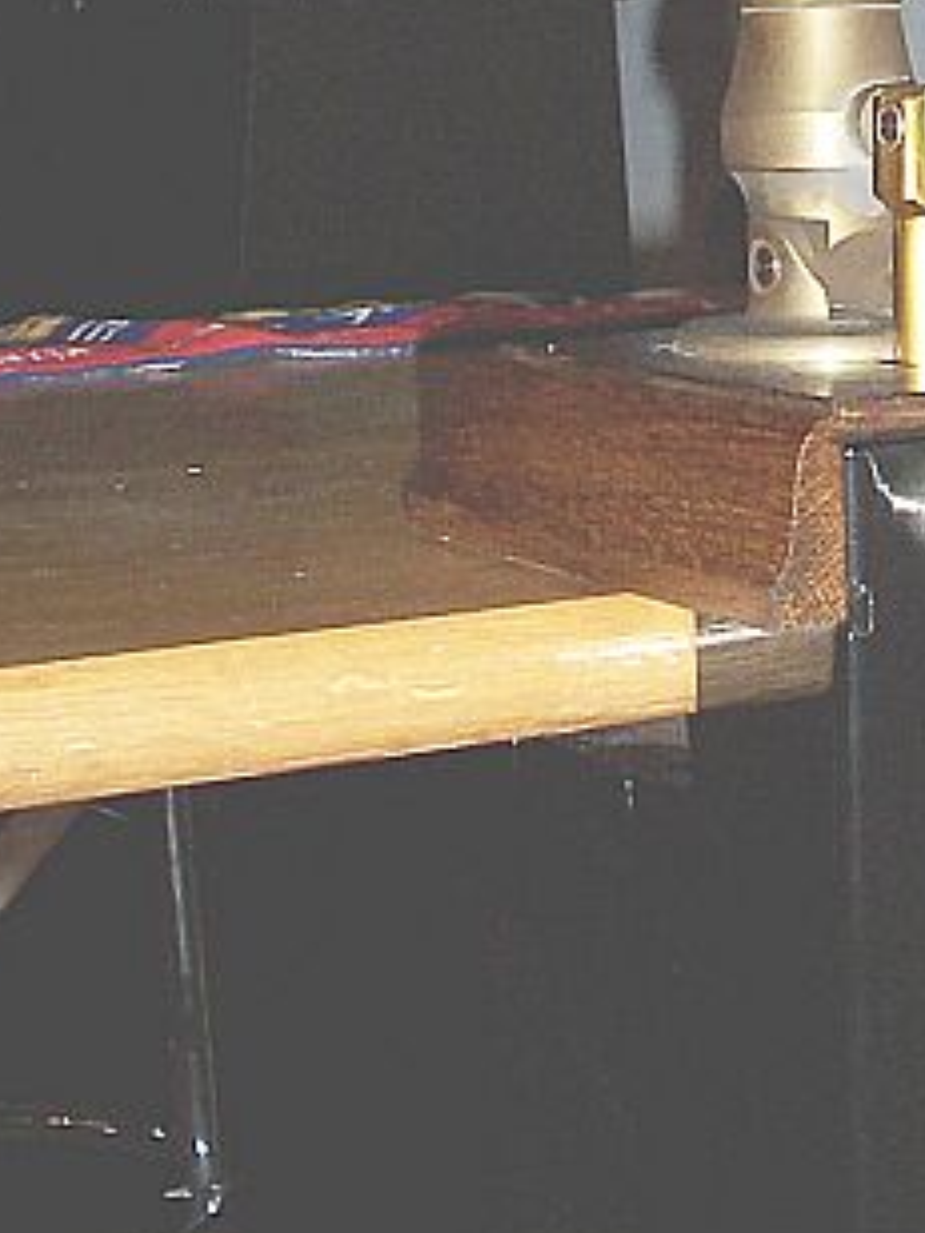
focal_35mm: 96
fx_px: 3420
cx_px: 689
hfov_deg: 15.3
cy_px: 204
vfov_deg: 20.2
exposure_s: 1/60
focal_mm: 5.6
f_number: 2.8
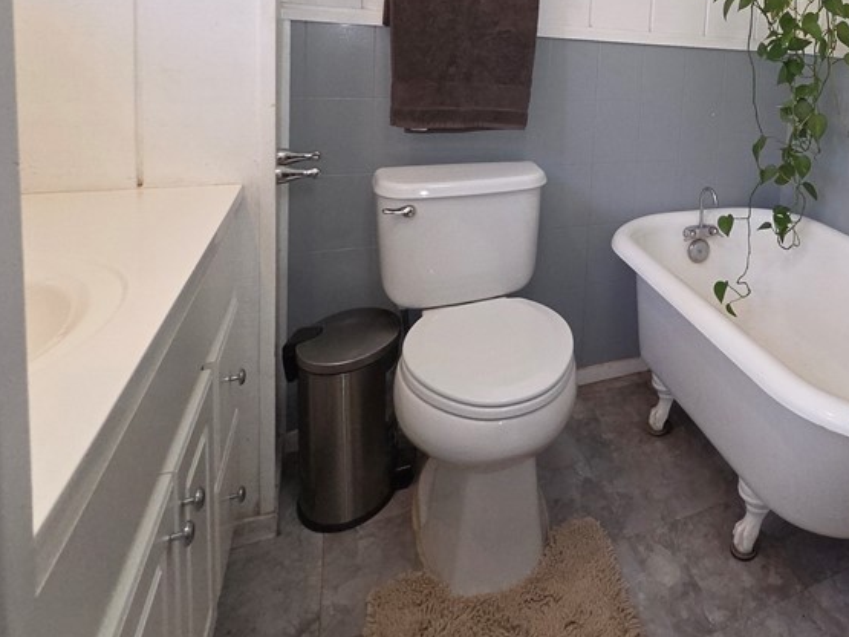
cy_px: 103
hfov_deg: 61.8
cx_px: 743
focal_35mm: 24
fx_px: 589
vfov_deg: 52.1
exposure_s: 1/60
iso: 160
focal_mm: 2.2
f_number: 2.2
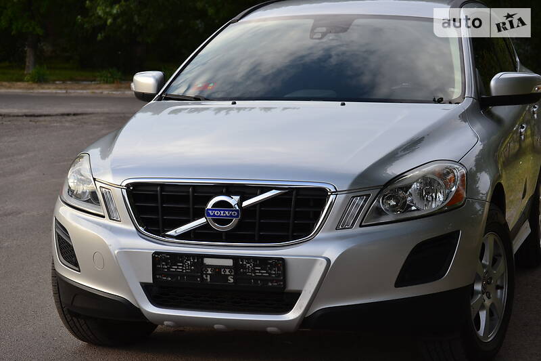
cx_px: 270
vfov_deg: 16.5
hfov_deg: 24.6
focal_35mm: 82
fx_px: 1239
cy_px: 180
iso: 200
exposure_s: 1/200
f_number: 7.1
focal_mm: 55
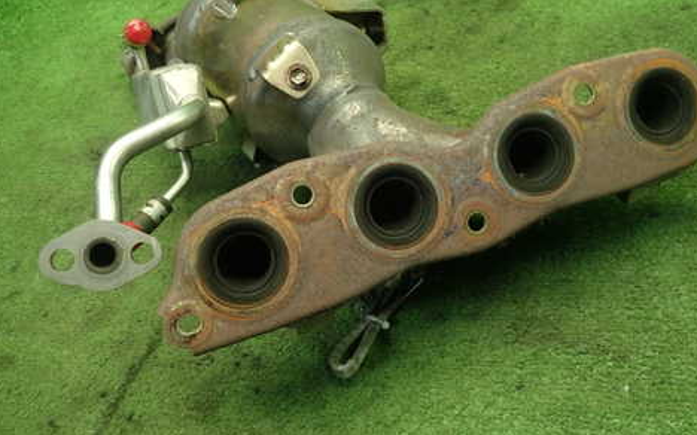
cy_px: 191
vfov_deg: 37.2
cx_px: 366
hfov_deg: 56.7
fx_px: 646
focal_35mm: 34
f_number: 2
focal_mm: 4.5
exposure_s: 1/40
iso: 200
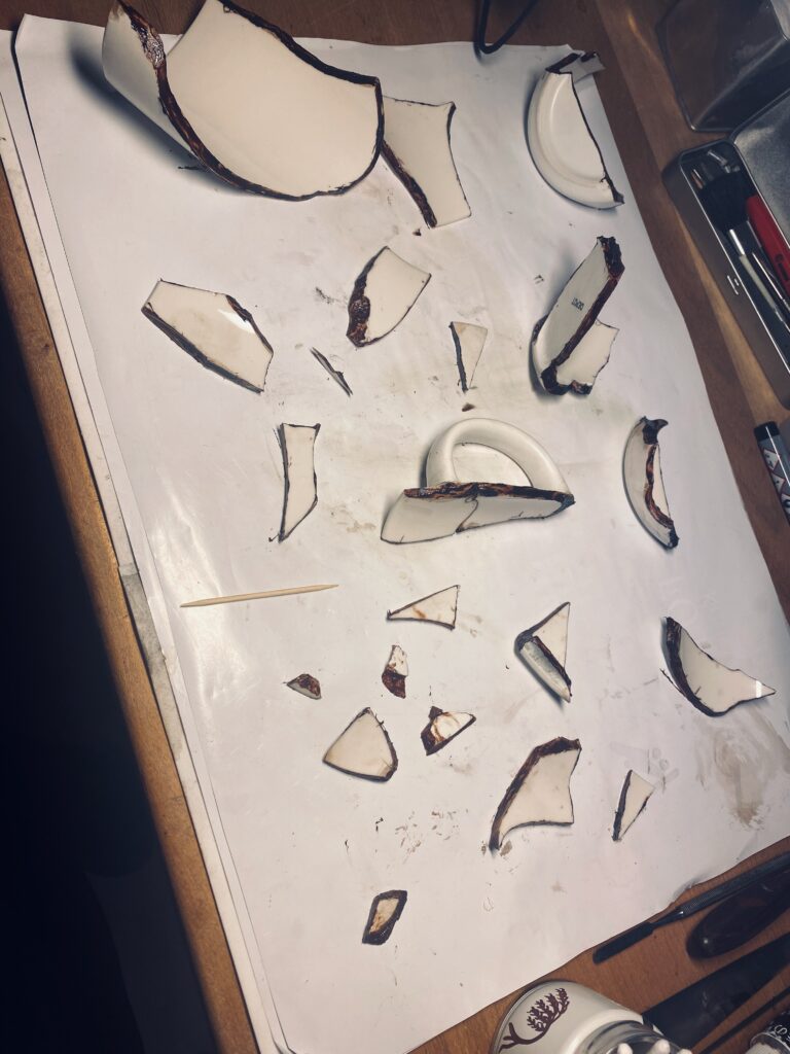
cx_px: 395
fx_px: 791
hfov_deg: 53.1
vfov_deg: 67.3
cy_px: 527
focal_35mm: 26
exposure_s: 1/100
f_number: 1.8
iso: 32
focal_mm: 4.25
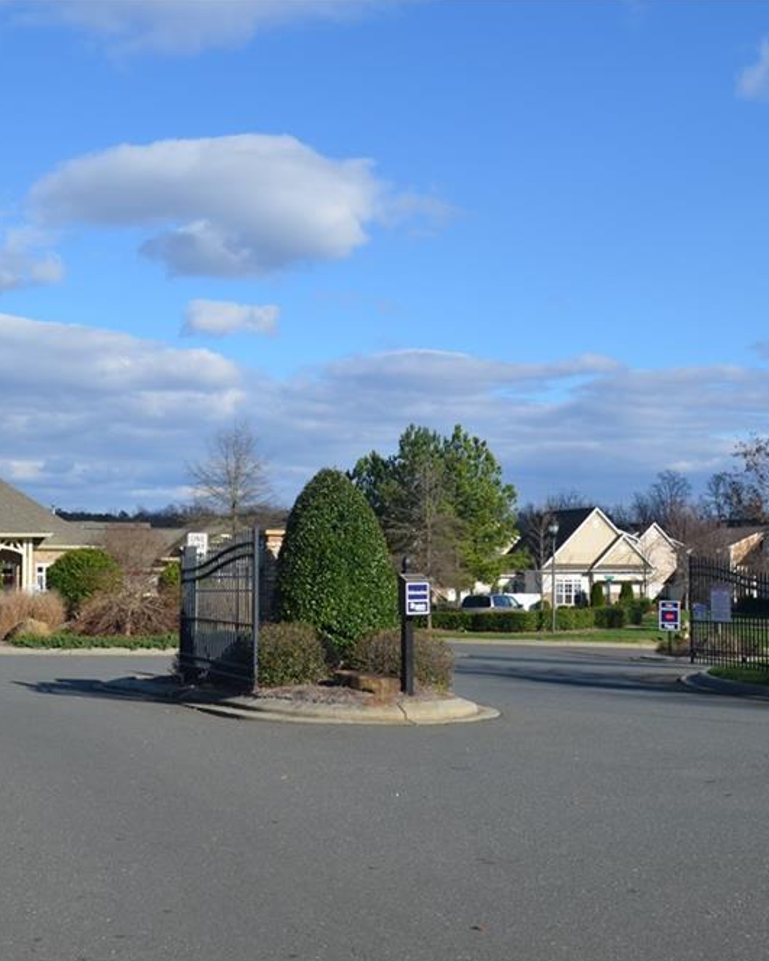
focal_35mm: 52
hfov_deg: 29.0
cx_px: 269
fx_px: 1480
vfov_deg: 36.0
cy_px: 487
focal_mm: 24
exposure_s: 1/320
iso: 100
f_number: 9
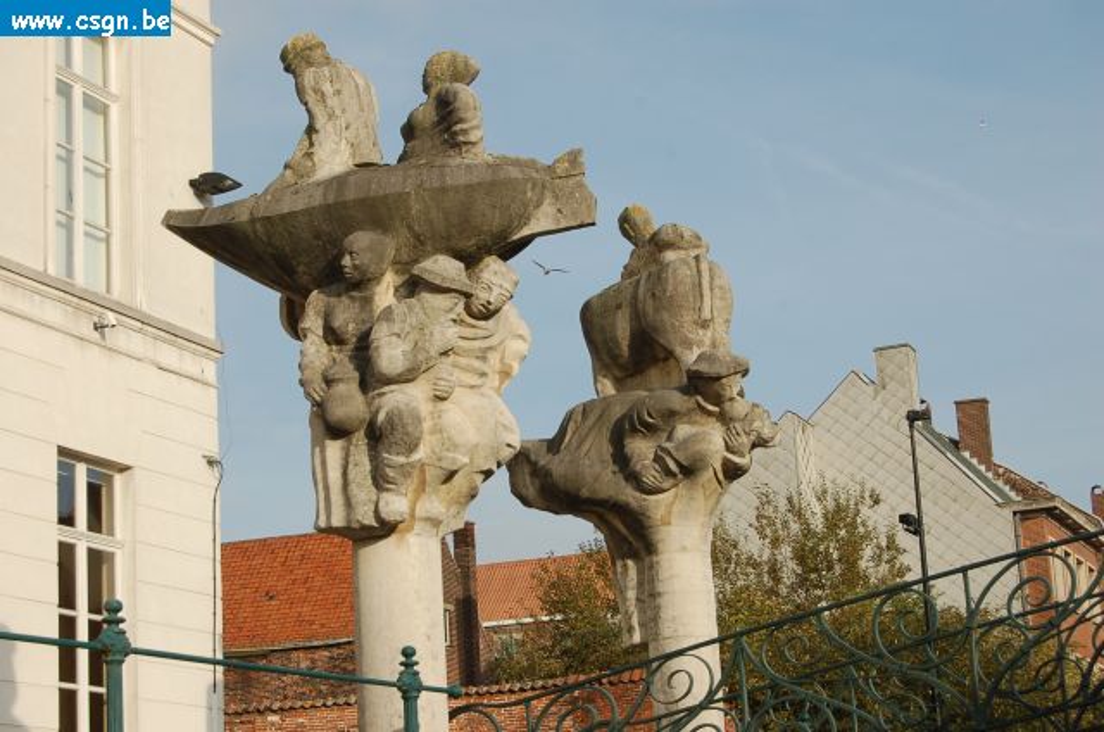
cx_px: 552
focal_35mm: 72
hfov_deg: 28.1
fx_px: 2204
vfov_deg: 18.8
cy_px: 366
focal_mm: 48
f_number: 9.5
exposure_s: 1/350
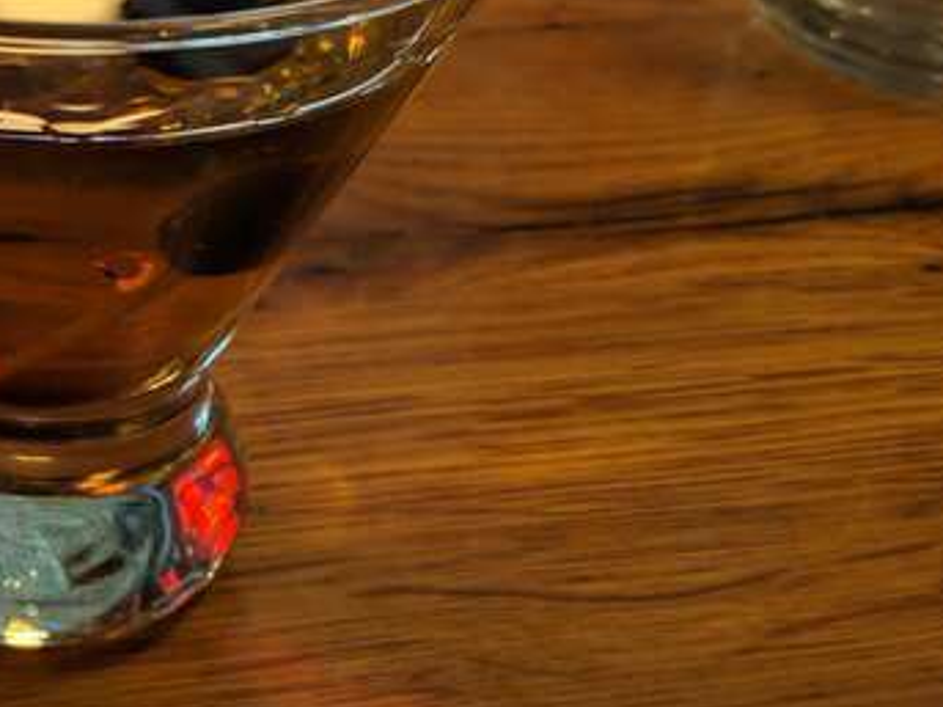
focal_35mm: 63
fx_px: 1716
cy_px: 143
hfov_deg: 28.6
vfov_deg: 22.9
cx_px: -27
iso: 444
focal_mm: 4.44
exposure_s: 1/30
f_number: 1.8
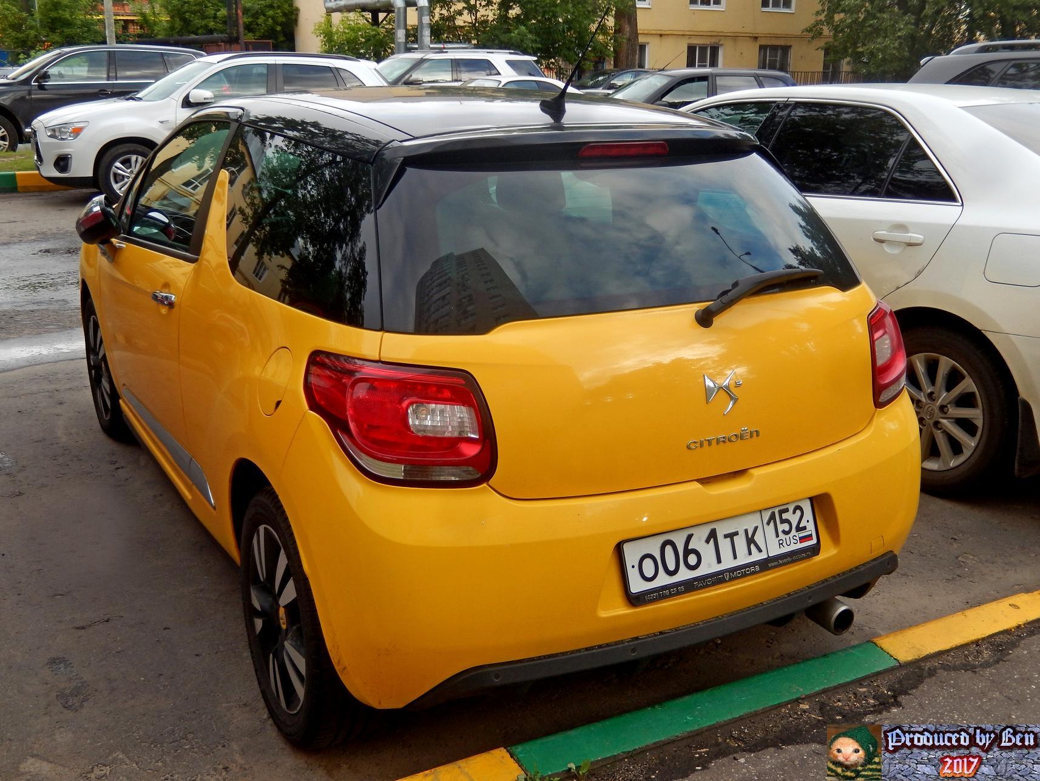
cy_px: 390
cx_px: 520
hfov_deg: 51.3
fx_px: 1082
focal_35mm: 36
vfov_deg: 39.7
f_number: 4
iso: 125
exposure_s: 1/100
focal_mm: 6.5
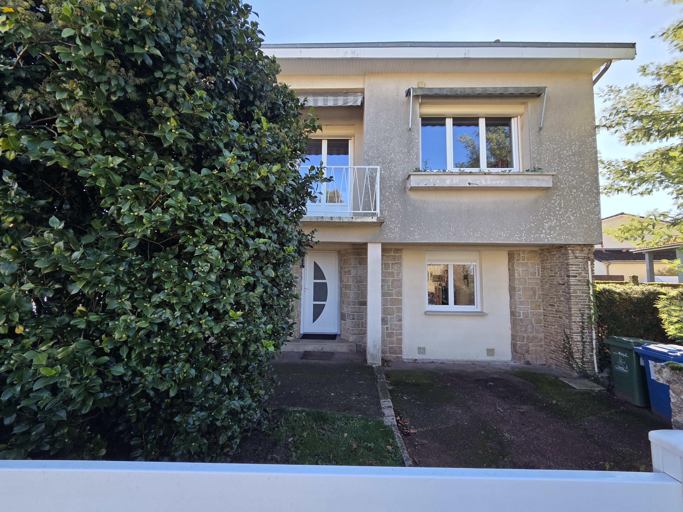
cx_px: 342
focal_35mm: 13
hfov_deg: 106.2
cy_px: 256
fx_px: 256
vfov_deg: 89.9
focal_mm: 2.2
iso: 50
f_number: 2.2
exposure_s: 1/391
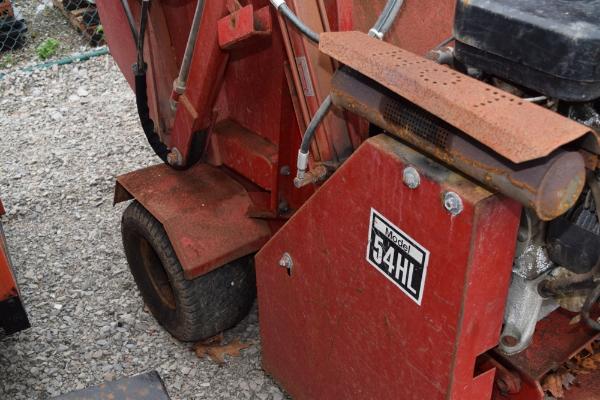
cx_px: 300
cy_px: 200
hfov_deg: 46.4
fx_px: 700
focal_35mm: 42
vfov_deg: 31.9
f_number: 5.6
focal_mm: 28
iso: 180
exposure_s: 1/125
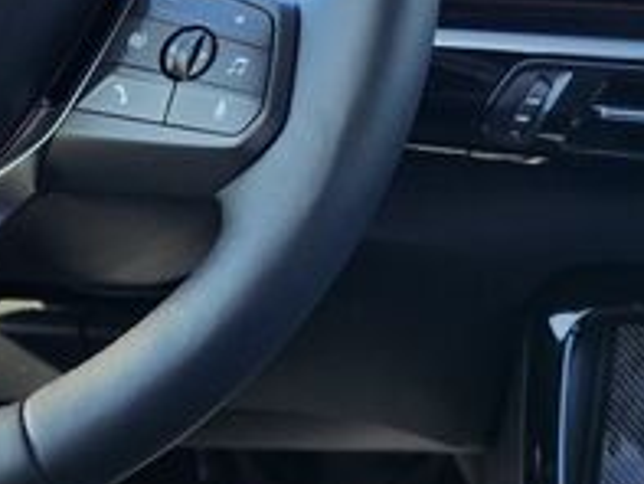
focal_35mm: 86
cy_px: -29
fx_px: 1601
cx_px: 366
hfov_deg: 22.7
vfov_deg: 16.7
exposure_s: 1/180
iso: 20
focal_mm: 5.4
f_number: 1.8
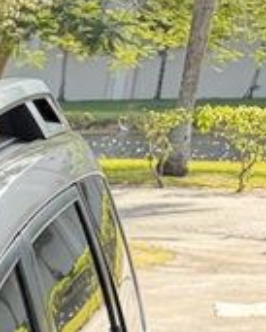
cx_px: -600
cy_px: 691
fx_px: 1376
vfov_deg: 12.0
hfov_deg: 8.6
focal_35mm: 140
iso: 100
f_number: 1.78
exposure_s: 1/497
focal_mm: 6.76
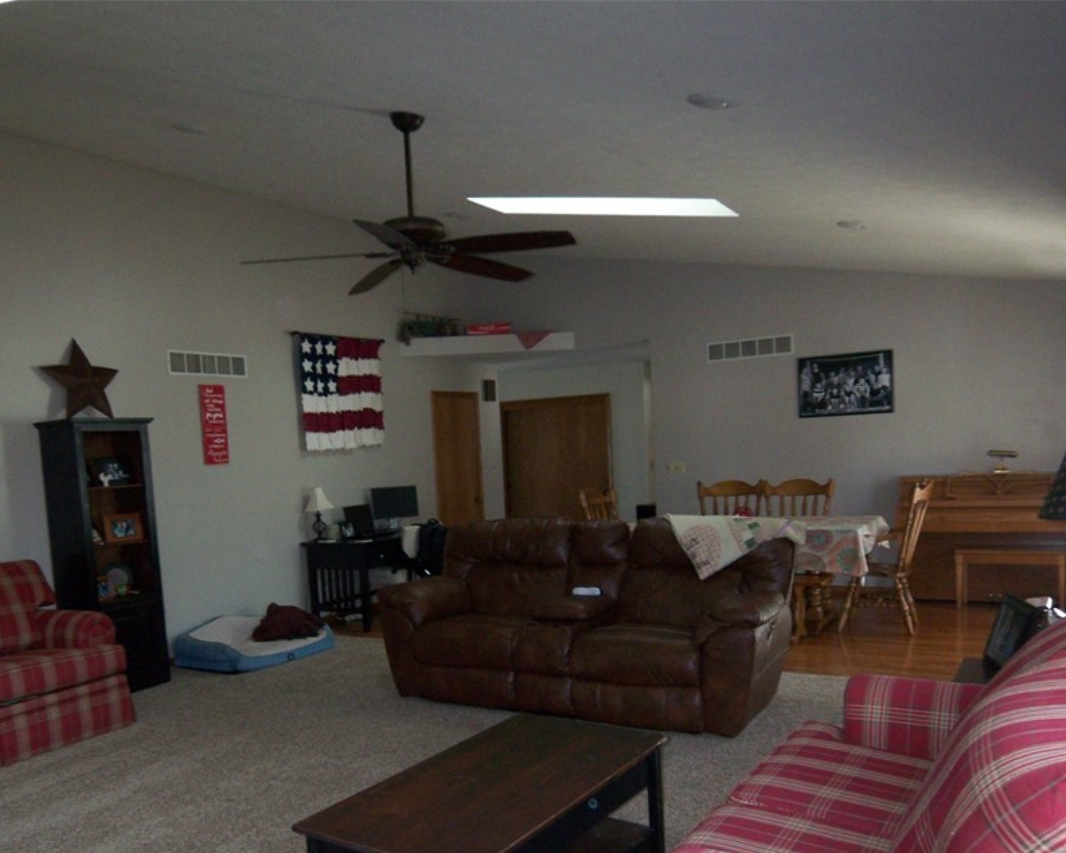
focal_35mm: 29
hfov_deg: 60.0
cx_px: 437
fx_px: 915
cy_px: 515
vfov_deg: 49.6
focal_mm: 3.8
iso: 125
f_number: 2.8
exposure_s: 1/30
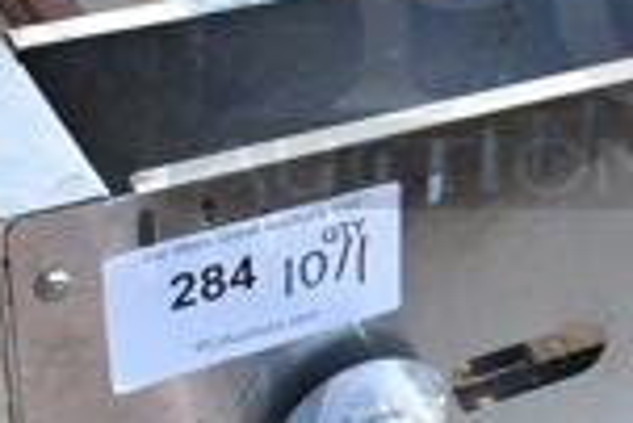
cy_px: -13
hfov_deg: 18.2
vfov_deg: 12.4
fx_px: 1918
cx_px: 637
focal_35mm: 109
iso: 100
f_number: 6.3
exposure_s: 1/160
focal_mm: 18
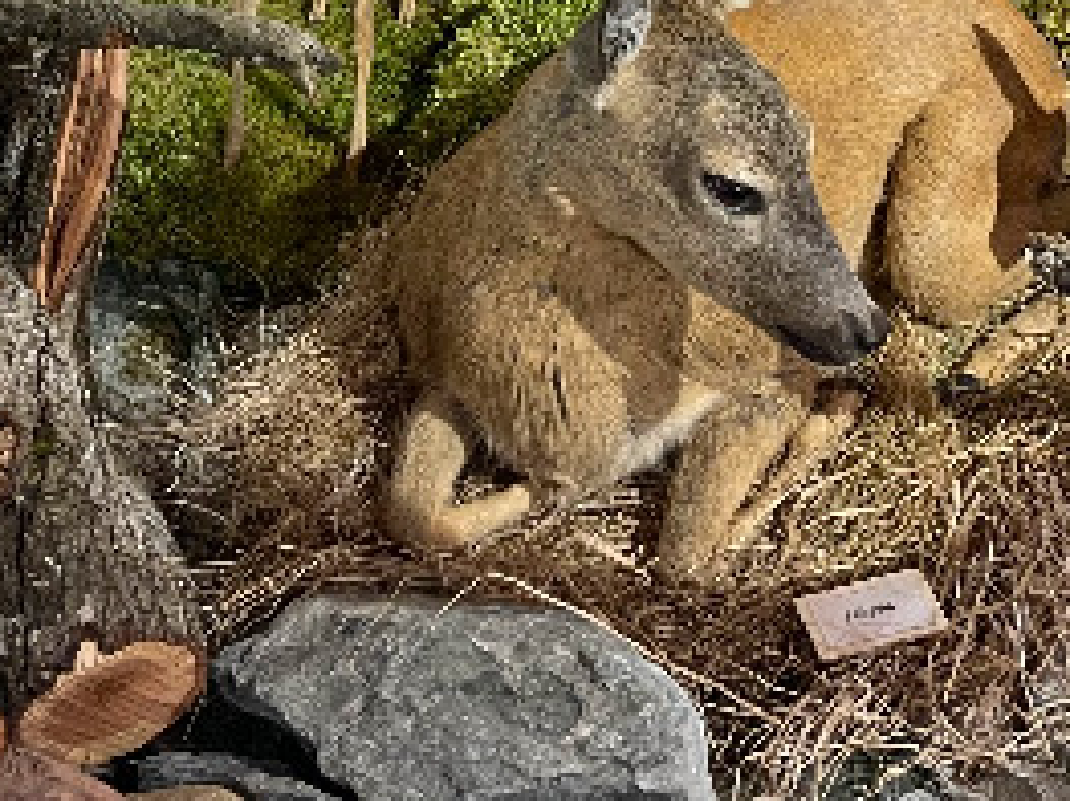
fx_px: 2441
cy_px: -362
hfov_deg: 24.7
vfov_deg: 17.0
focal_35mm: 79
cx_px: 431
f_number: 1.6
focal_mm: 4.2
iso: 125
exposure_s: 1/50
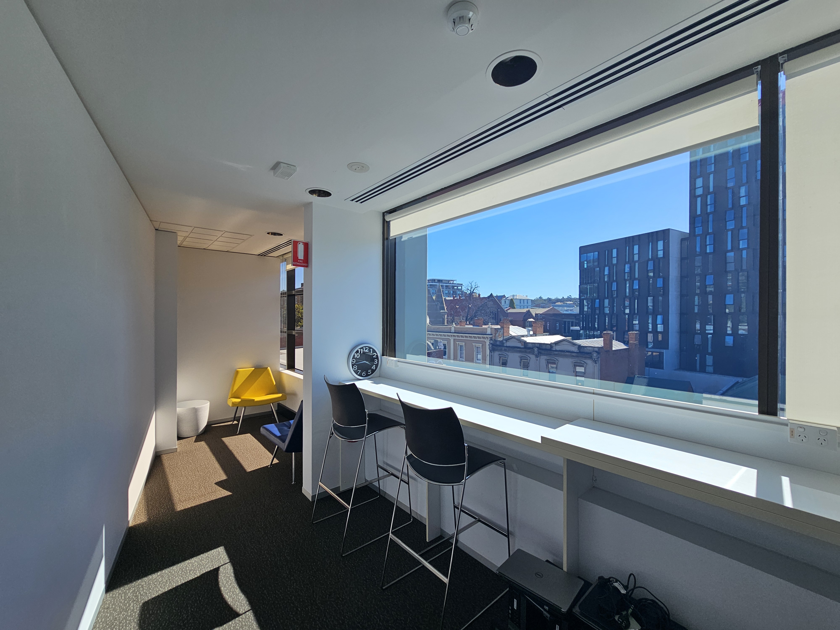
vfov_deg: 89.9
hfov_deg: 106.2
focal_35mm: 13
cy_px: 315
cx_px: 420
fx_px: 315
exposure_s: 1/1151
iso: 50
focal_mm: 2.2
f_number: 2.2
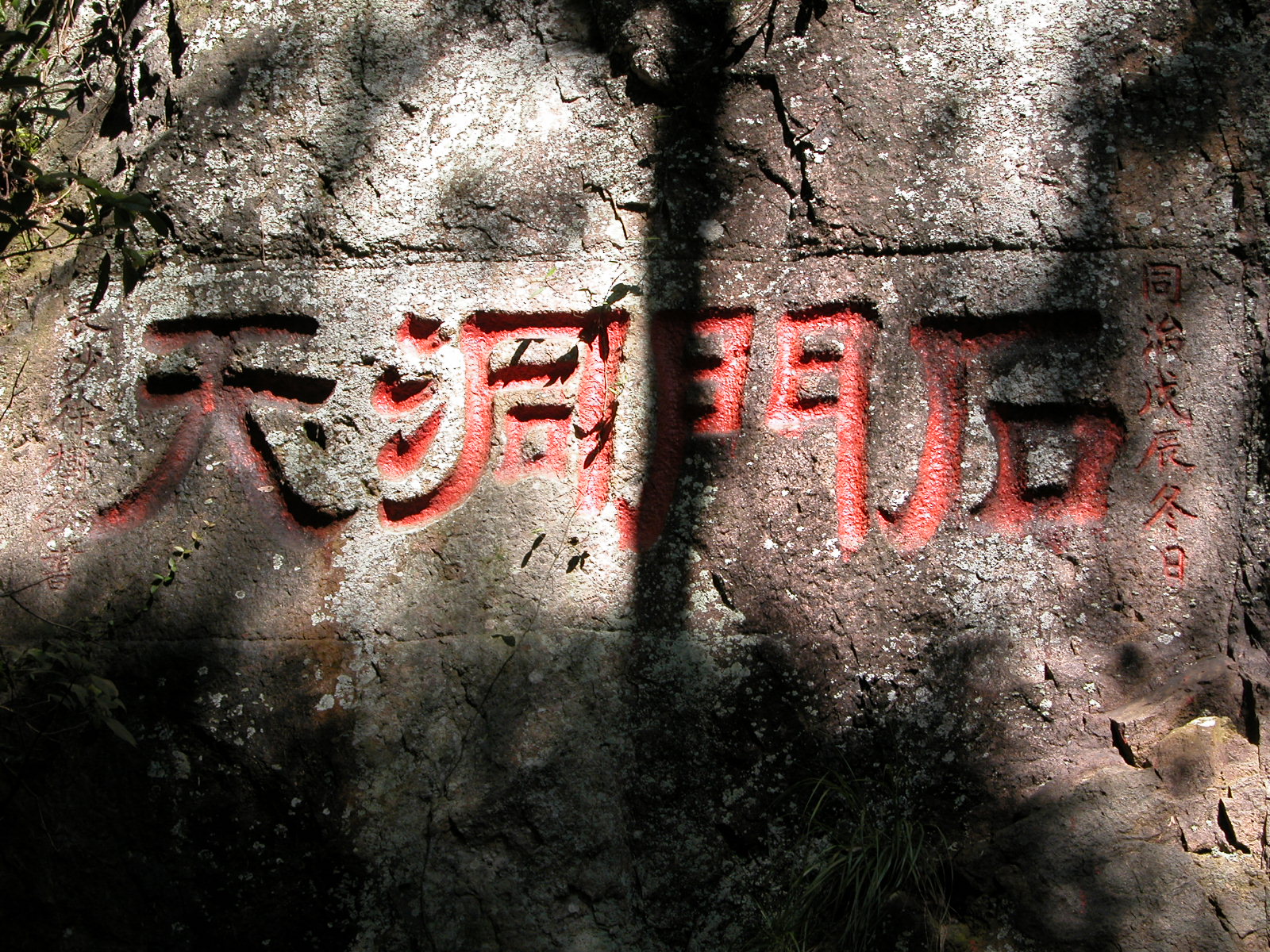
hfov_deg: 27.8
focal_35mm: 70
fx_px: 2568
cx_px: 635
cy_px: 476
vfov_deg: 21.0
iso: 100
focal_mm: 17.8
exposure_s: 1/113
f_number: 4.7
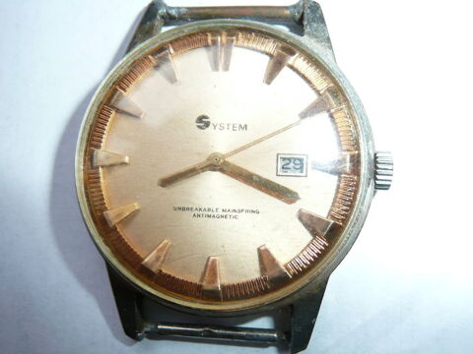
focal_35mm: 36
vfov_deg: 39.7
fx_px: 492
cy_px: 177
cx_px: 236
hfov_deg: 51.4
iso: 100
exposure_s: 1/30
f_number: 3.4
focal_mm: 4.9
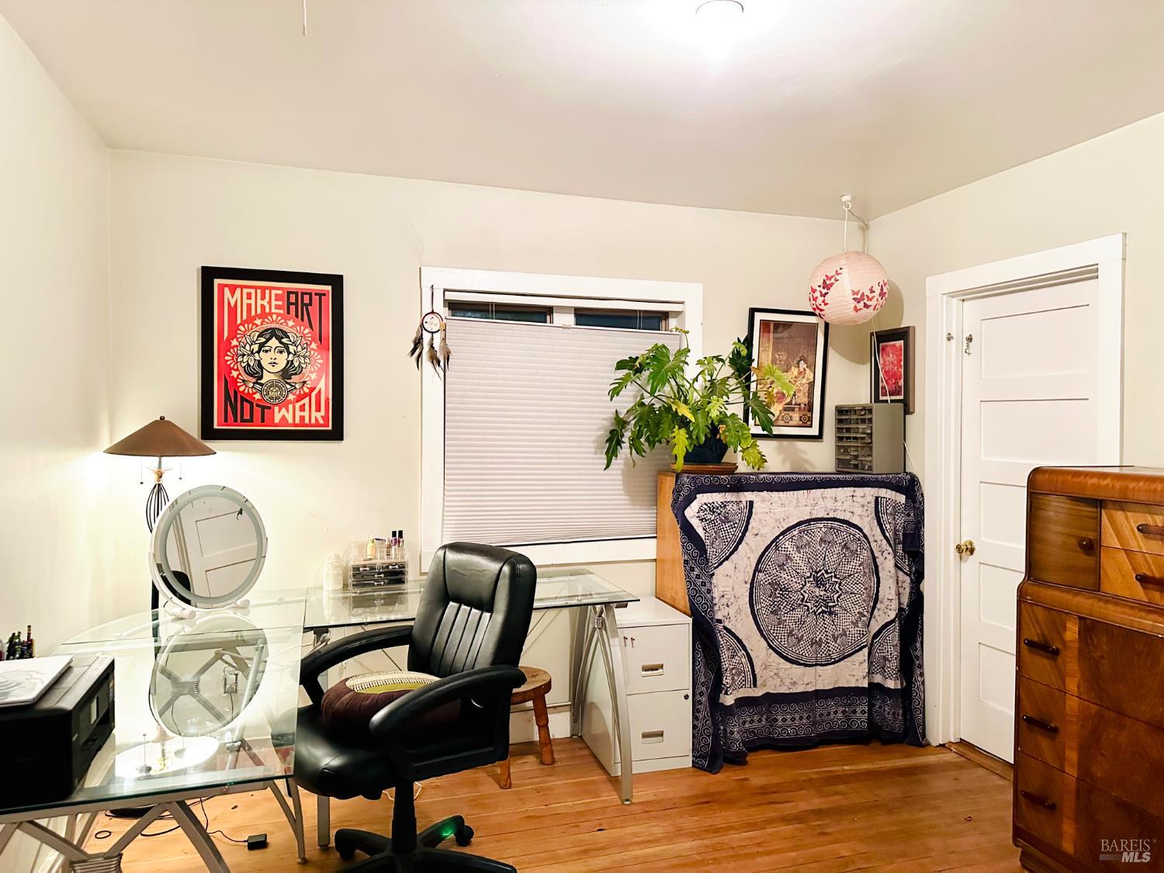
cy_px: 436
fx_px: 807
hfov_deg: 71.6
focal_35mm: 24
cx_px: 582
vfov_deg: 56.8
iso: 800
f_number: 1.78
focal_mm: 6.86
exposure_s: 1/60
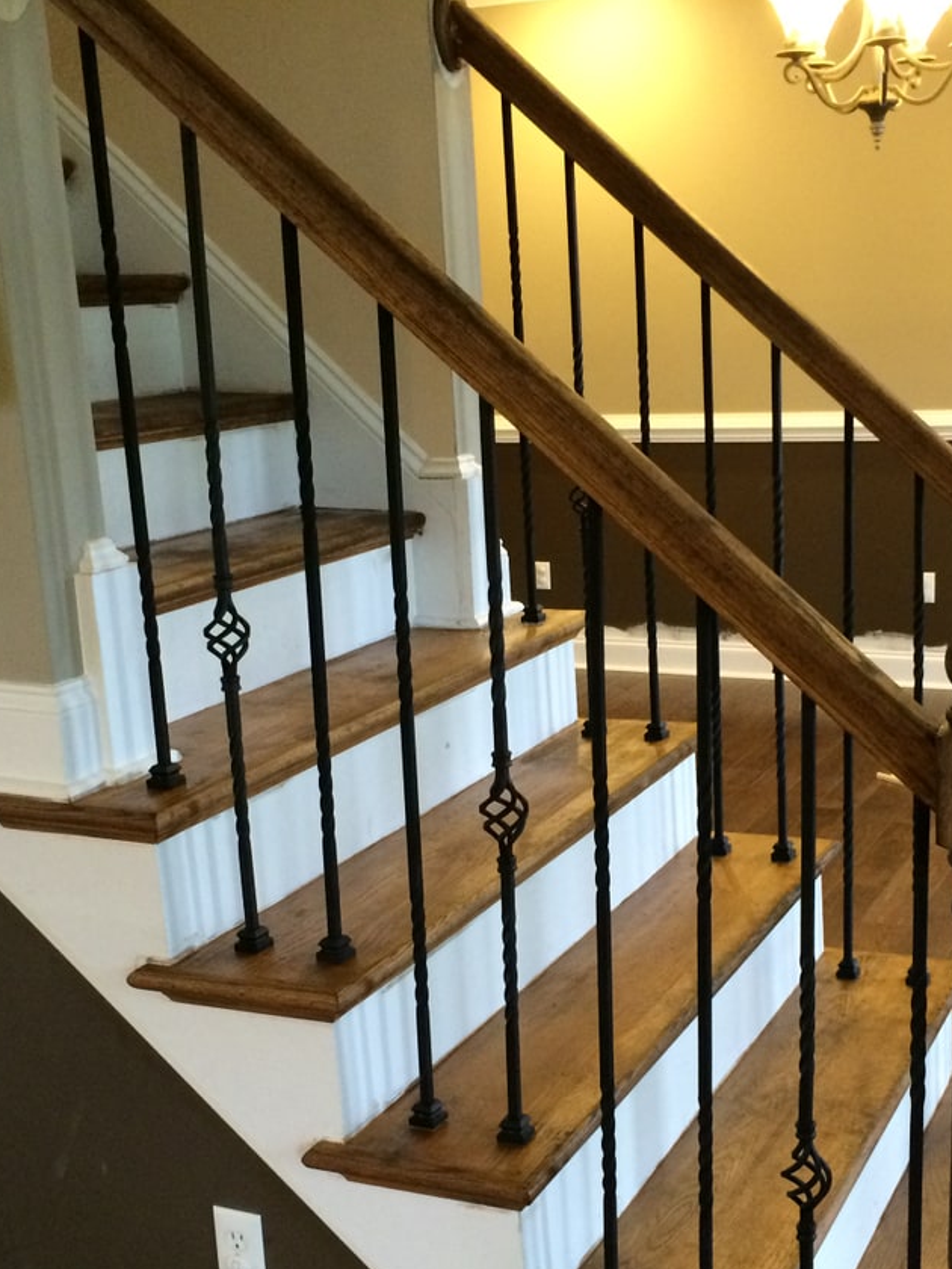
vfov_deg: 41.1
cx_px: 551
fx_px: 1687
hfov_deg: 31.5
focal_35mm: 46
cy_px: 752
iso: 320
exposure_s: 1/30
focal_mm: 4.15
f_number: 2.2
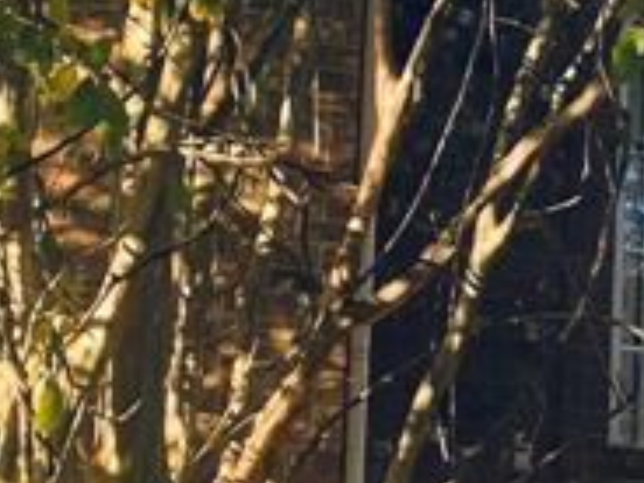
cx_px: 1158
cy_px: 802
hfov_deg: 12.4
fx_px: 2698
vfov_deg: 9.8
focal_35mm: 145
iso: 50
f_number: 1.8
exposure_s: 1/121
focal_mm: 4.25
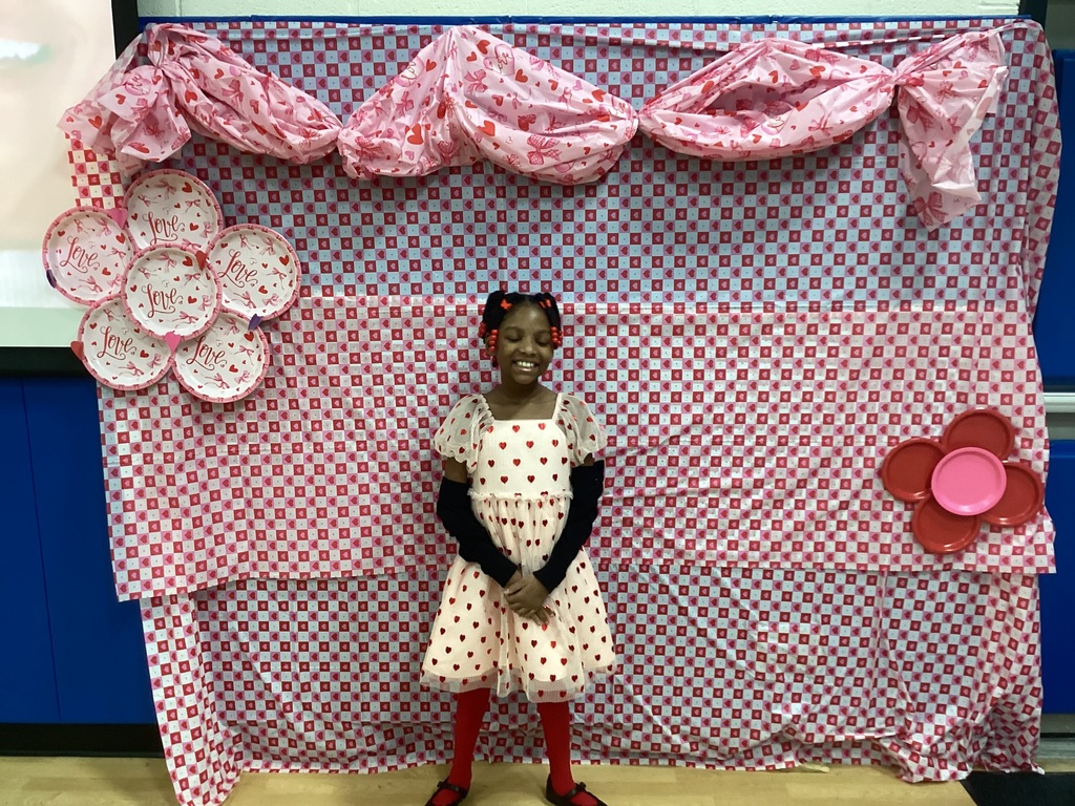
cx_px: 538
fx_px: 963
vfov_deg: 45.4
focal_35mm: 31
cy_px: 403
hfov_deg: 58.4
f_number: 2.4
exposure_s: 1/50
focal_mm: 3.3
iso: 125
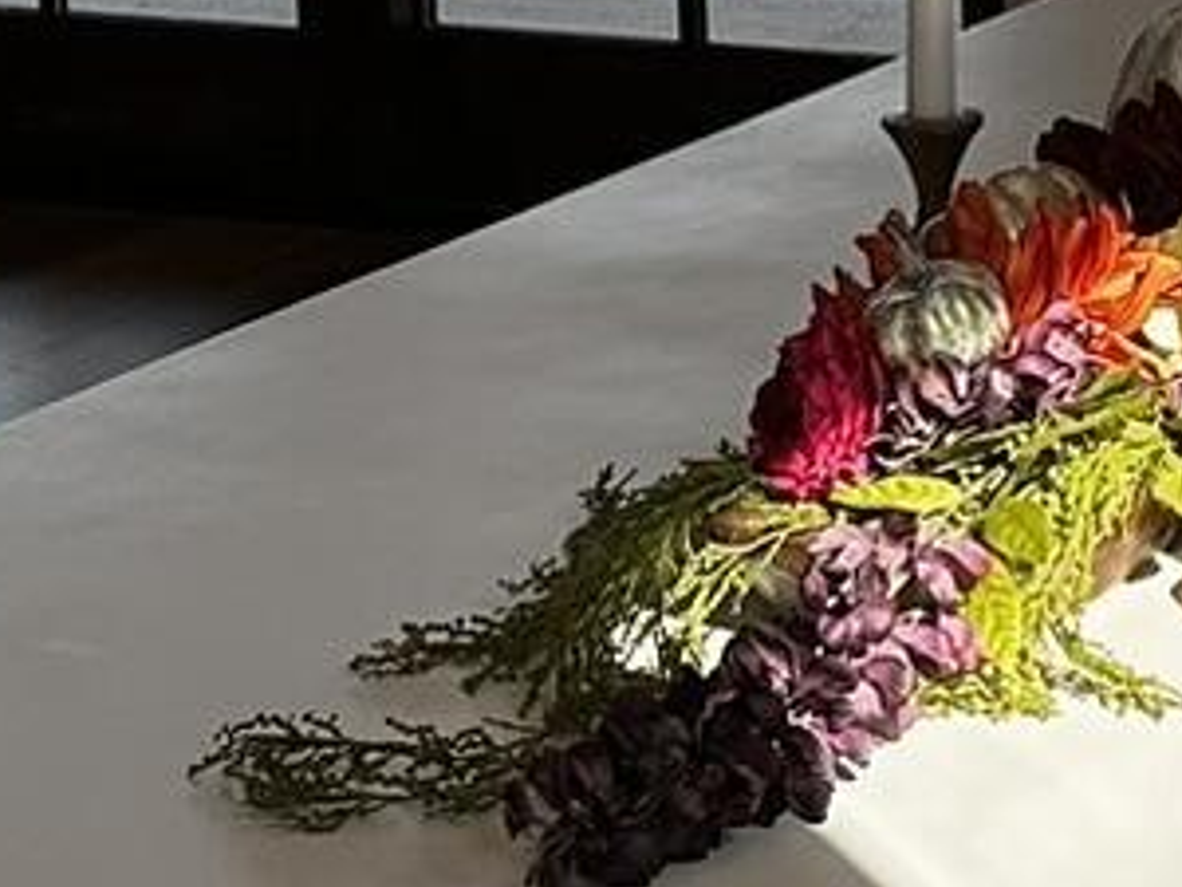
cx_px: 1206
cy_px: -181
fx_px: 5600
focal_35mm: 164
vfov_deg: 8.9
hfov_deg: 11.9
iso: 80
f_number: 1.78
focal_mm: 6.86
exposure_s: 1/1587
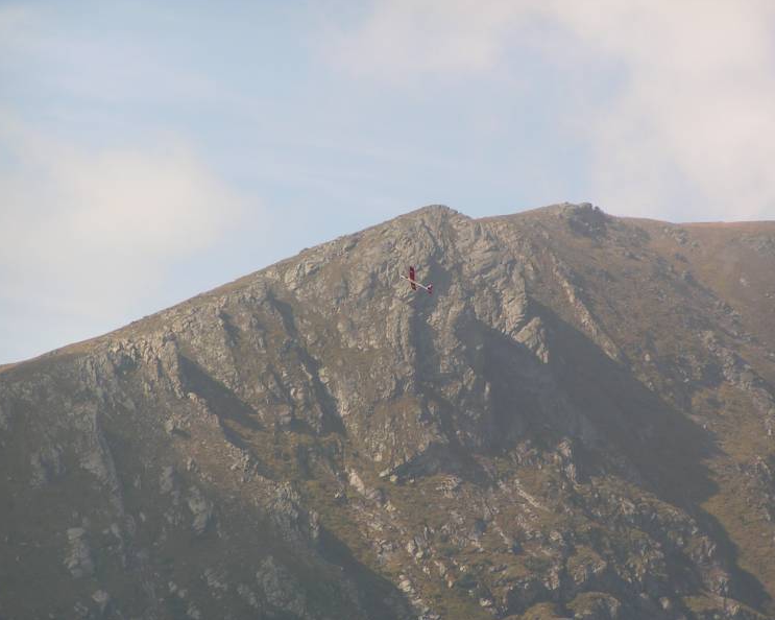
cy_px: 310
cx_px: 408
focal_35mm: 248
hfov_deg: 7.8
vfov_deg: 6.2
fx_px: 5687
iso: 50
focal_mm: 36.1
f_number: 3.5
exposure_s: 1/1000
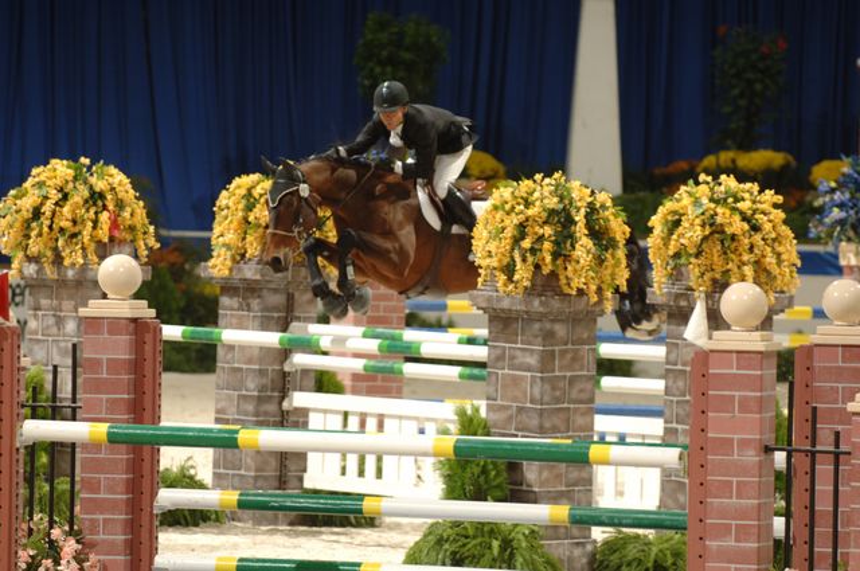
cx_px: 430
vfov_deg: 4.6
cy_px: 286
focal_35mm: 300
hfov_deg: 6.9
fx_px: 7158
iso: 200
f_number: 4.5
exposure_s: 1/250
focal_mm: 200
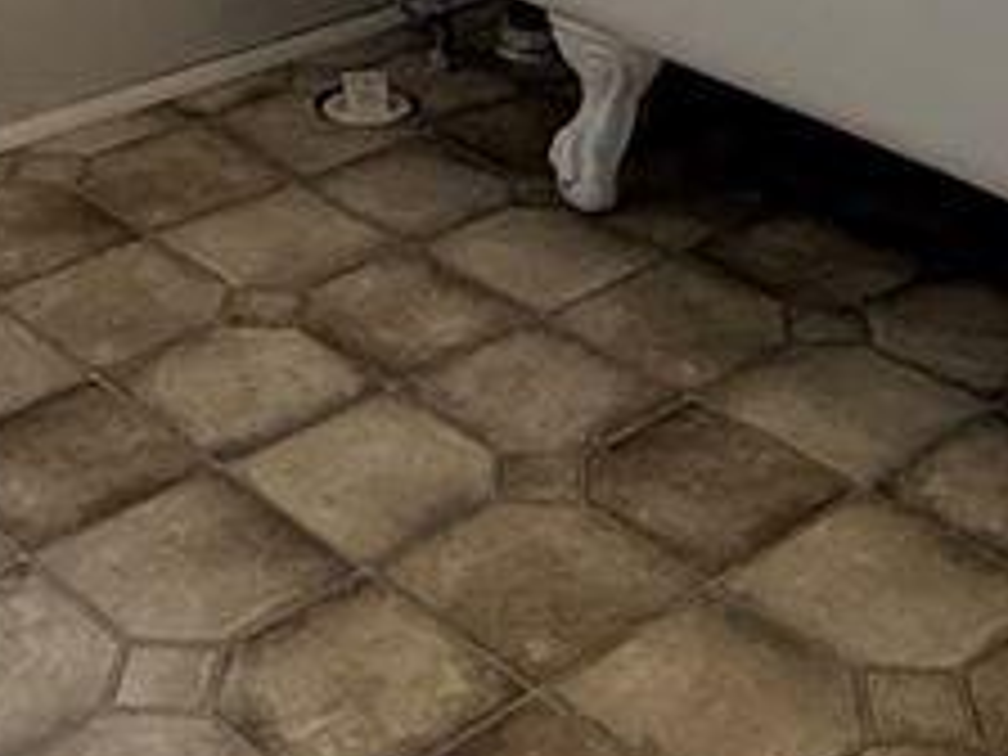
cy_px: -688
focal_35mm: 80
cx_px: 436
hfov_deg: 24.4
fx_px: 2330
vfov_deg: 15.3
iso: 250
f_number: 2.2
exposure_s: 1/120
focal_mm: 2.22
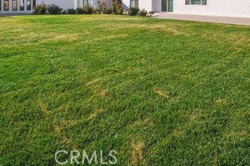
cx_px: 145
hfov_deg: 65.1
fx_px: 194
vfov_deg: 40.9
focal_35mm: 28
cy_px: 2
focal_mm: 9
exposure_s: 1/240
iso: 160
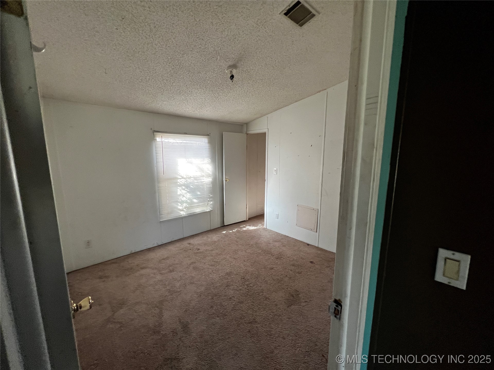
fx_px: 186
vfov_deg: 89.9
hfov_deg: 106.2
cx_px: 247
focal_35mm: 13
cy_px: 185
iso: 250
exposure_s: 1/95
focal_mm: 1.57
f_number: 1.8
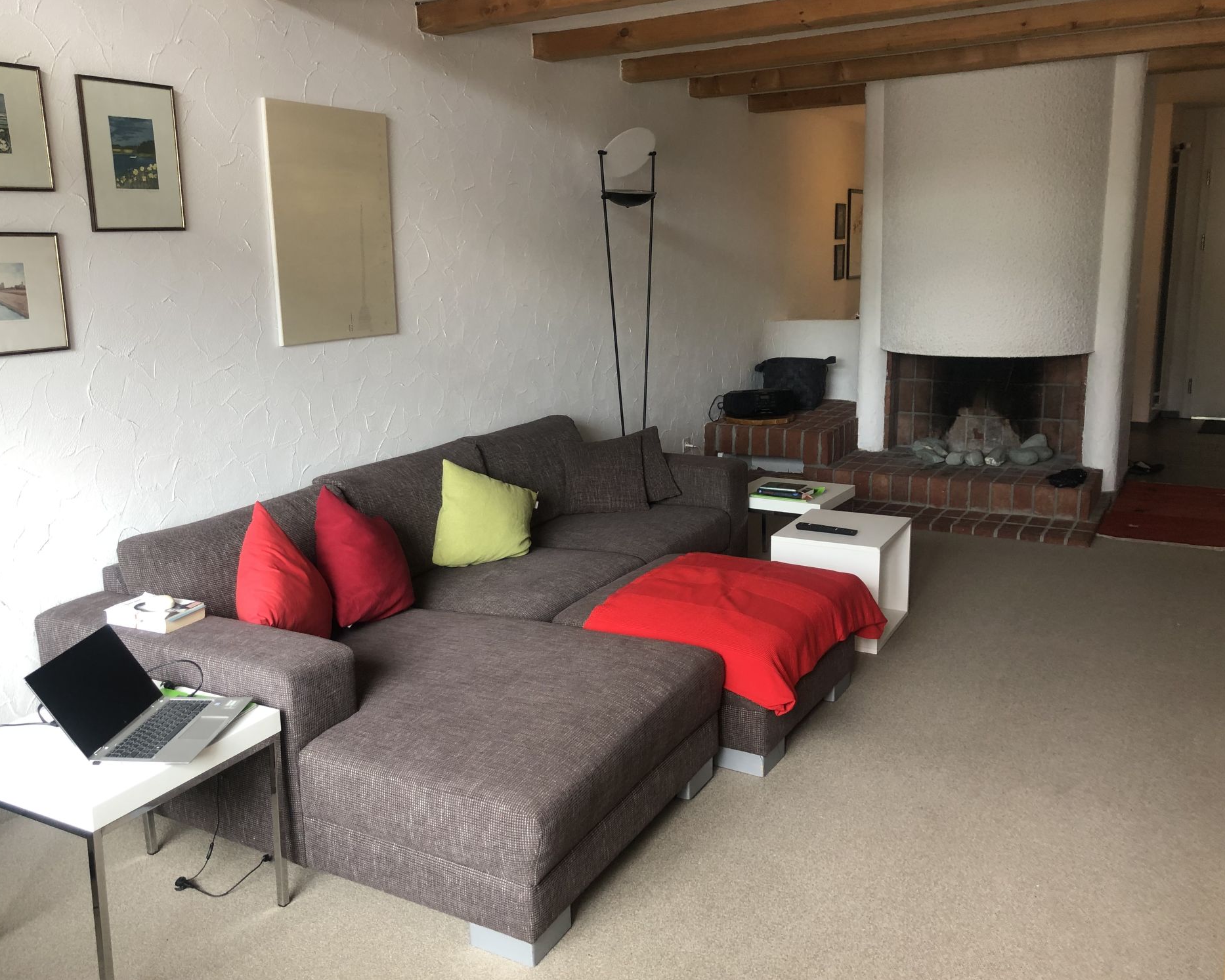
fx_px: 1088
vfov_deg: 48.5
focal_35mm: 30
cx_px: 559
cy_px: 482
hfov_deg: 58.7
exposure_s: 1/33
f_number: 1.8
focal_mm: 4
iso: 25
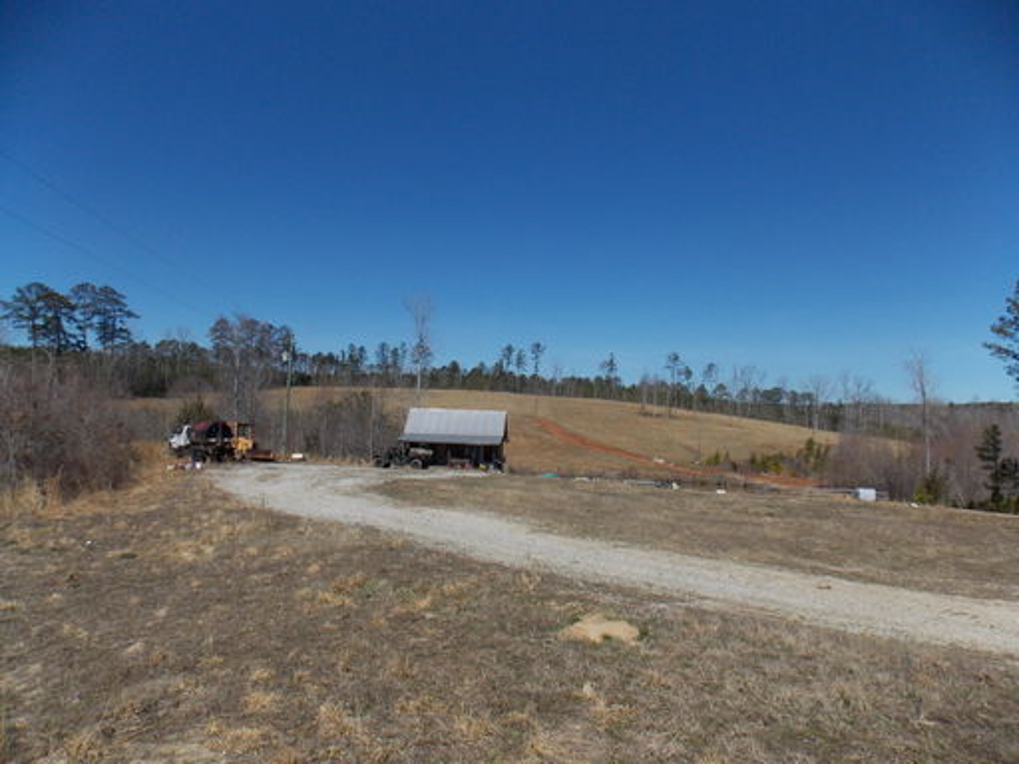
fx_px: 677
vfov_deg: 58.9
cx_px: 510
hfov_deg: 73.9
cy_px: 382
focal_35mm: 23
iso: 80
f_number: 9.9
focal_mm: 4
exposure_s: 1/200
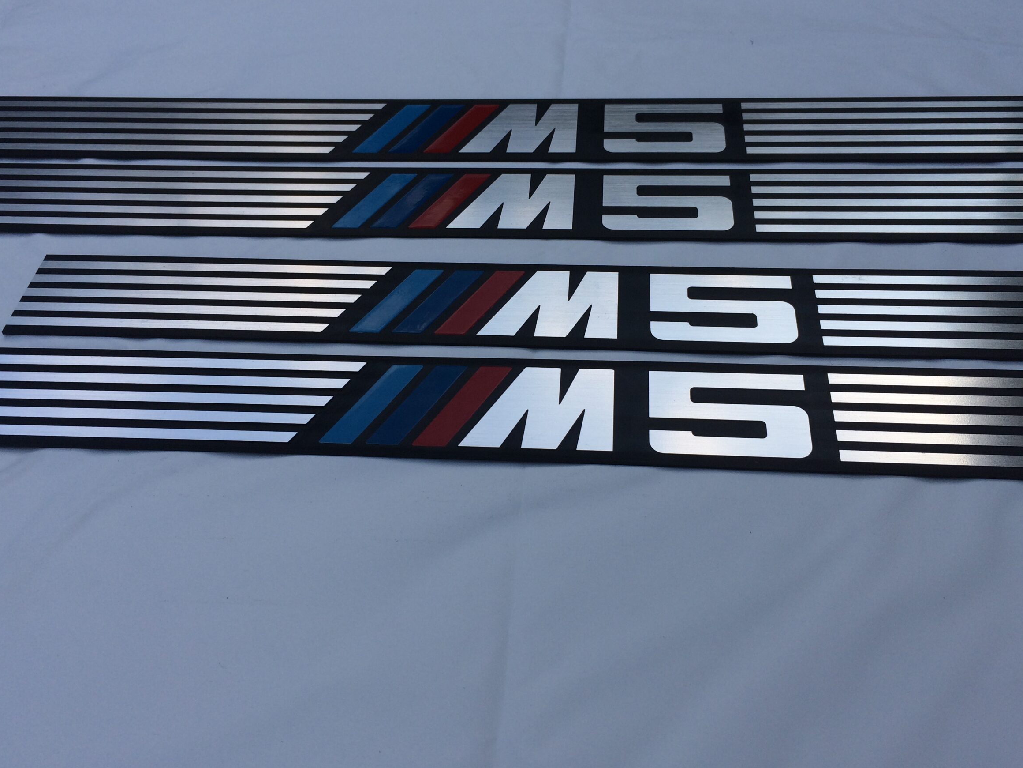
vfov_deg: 44.1
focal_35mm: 32
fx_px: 946
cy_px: 359
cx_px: 513
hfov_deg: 56.8
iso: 32
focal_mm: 4.15
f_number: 2.2
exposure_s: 1/746
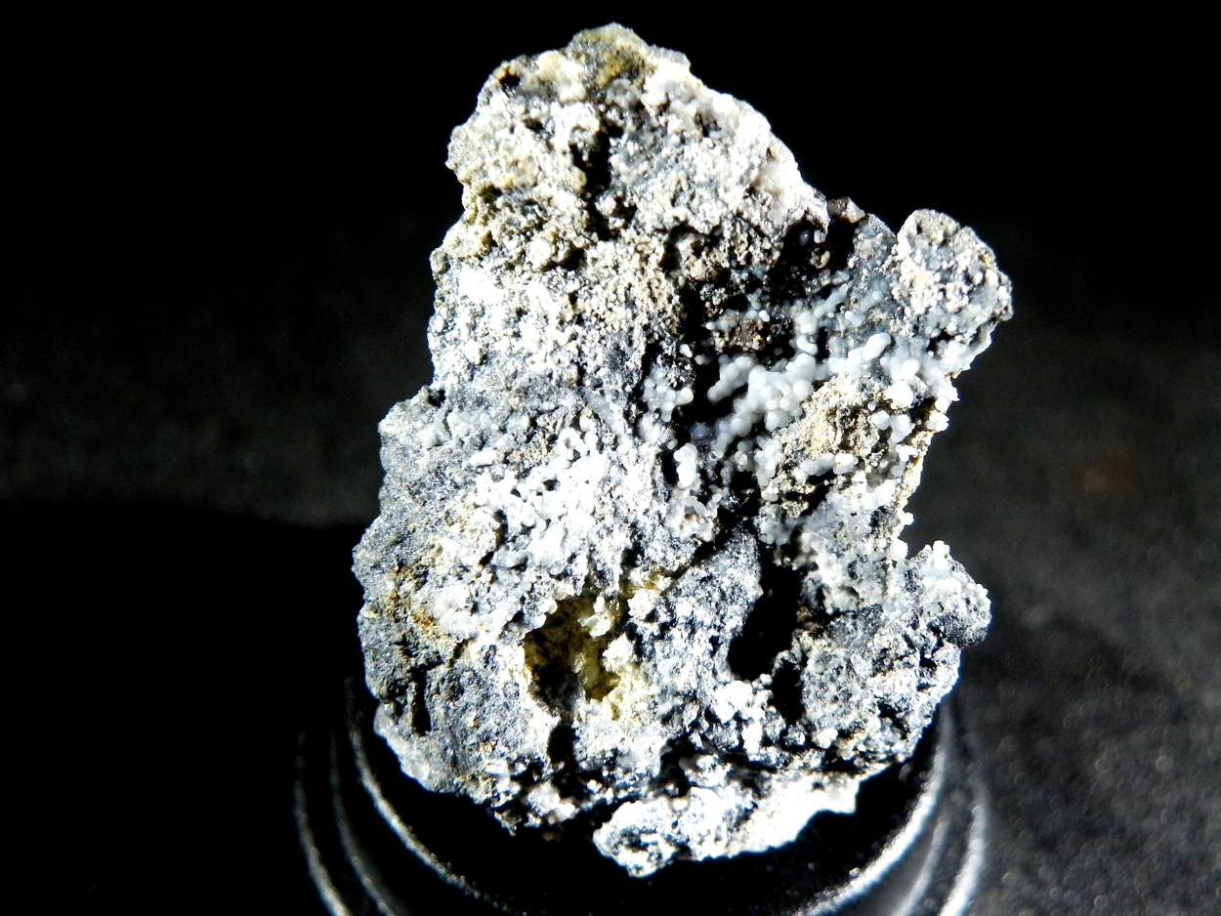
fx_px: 2328
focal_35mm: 66
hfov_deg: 29.4
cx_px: 610
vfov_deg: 22.3
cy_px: 458
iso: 262
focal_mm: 11.8
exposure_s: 1/40
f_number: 3.5
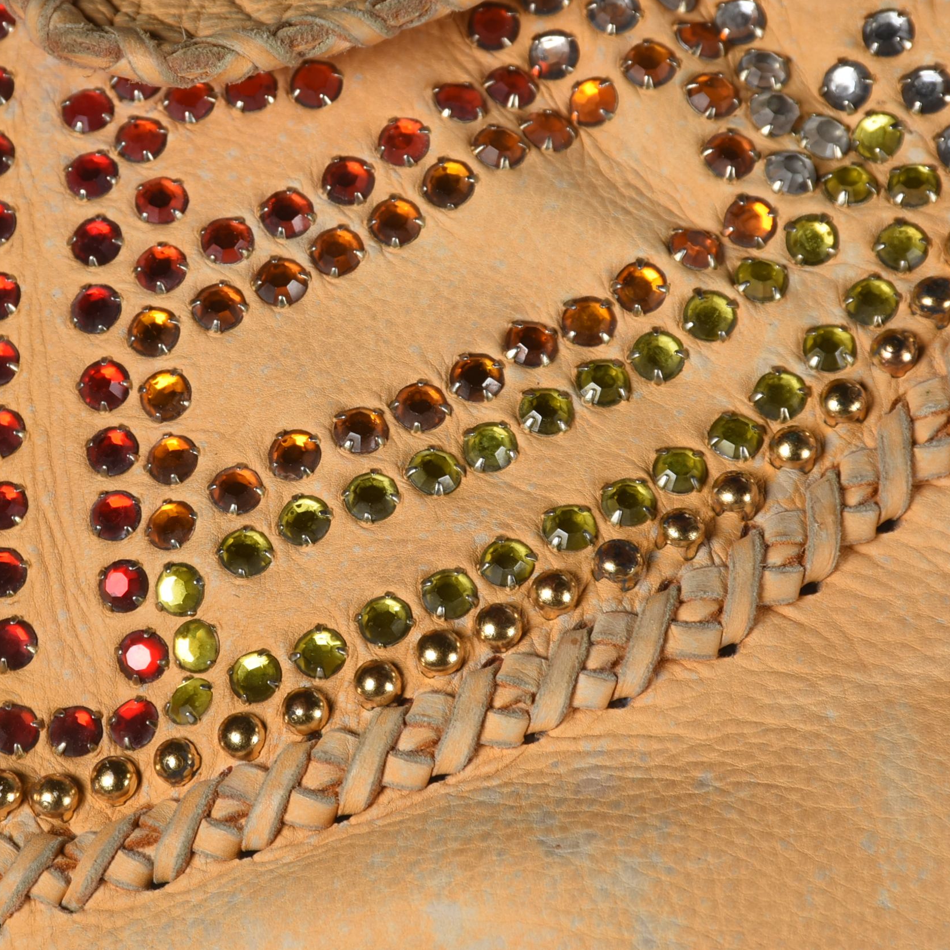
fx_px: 9998
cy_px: 394
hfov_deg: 5.4
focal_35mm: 322
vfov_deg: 5.4
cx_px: 282
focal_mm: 140
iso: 200
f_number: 13
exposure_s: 1/125
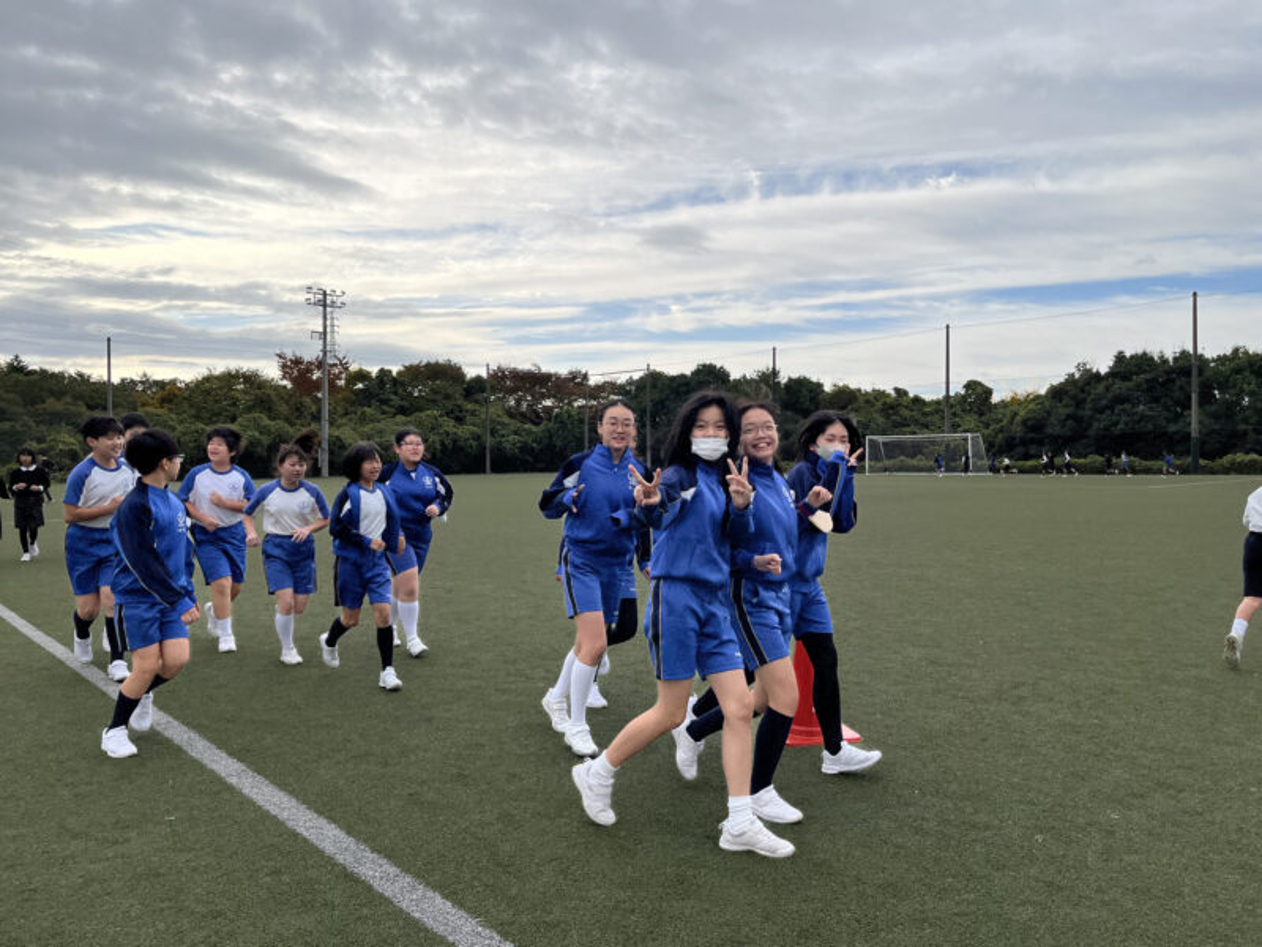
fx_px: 948
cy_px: 474
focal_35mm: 26
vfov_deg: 53.1
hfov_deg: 67.3
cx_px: 631
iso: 50
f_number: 1.6
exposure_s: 1/4854
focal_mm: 5.1
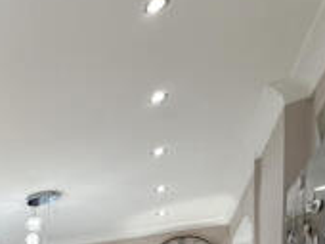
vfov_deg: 23.7
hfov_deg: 27.1
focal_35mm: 48
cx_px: -167
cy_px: 373
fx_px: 451
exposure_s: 1/100
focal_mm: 2.22
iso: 200
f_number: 2.2
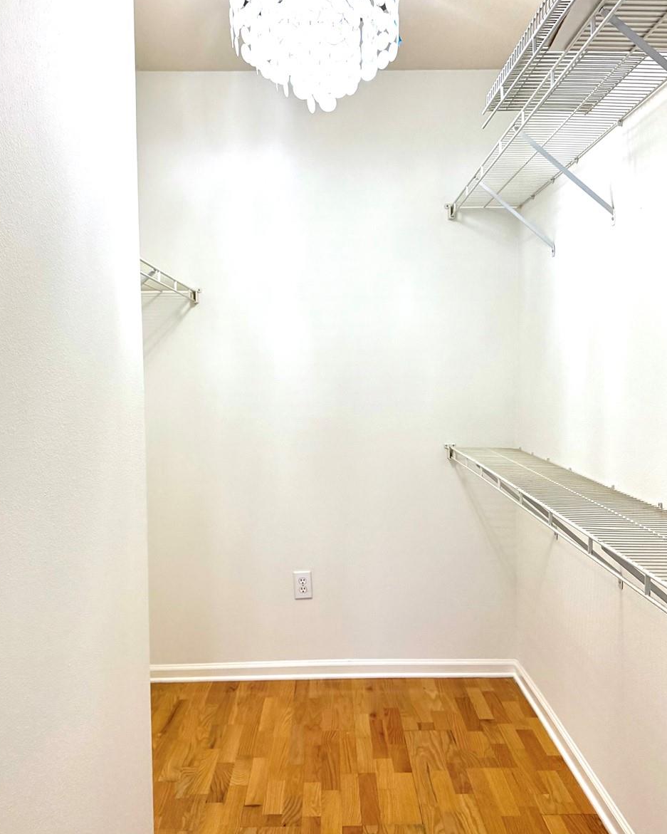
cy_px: 412
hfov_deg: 45.8
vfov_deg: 55.7
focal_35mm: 32
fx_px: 790
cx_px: 342
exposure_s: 1/236
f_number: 1.78
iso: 200
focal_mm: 6.76
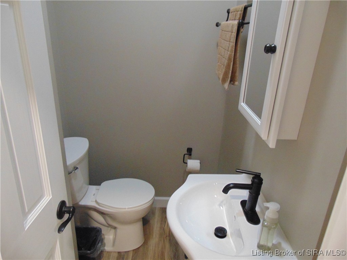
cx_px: 174
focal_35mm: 25
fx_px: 251
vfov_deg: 54.9
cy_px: 130
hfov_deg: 69.4
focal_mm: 4.5
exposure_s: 1/20
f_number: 3
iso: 400
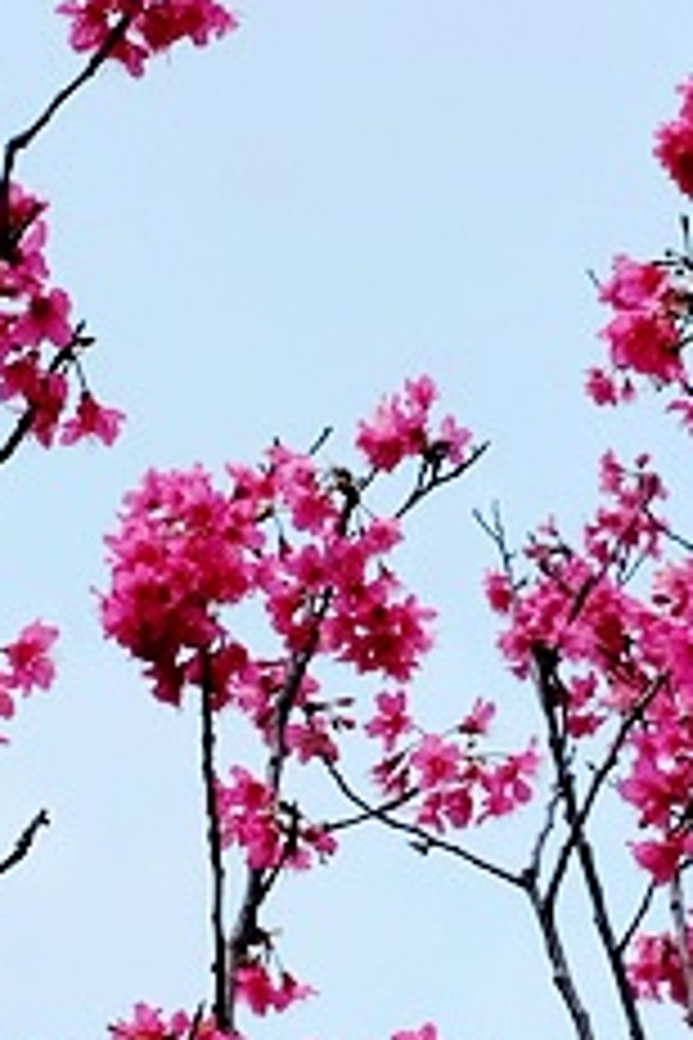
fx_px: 4215
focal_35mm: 146
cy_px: 851
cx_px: 569
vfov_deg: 14.0
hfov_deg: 9.4
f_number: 11
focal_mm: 22.2
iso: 200
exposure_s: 1/420
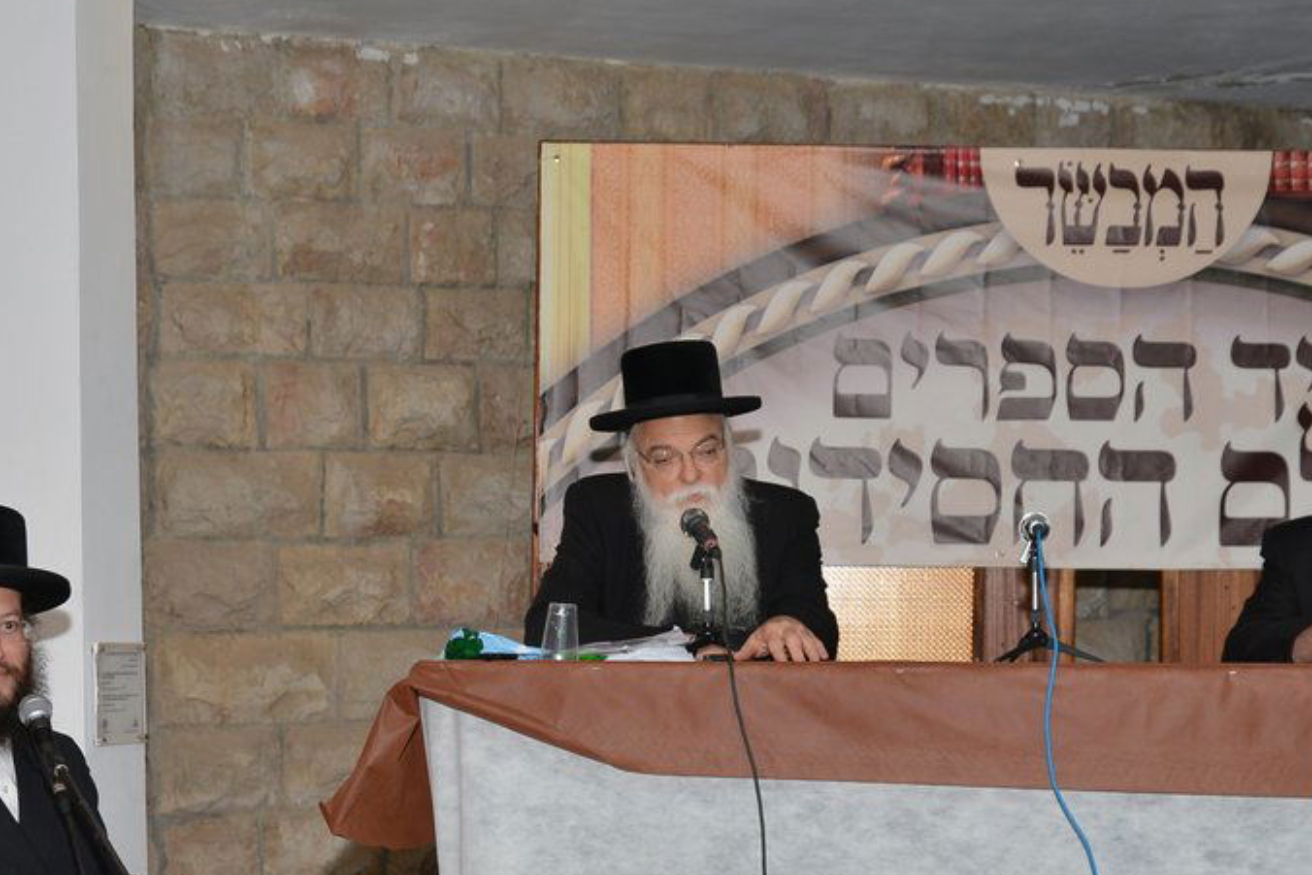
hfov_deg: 28.4
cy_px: 625
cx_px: 691
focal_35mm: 71
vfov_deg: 19.1
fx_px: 2588
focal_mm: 40
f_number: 5
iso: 800
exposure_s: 1/125
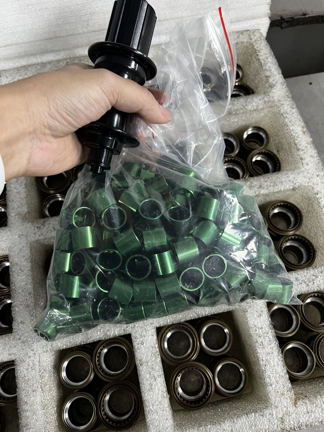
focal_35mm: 26
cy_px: 216
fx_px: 324
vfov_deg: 67.3
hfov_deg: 53.1
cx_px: 162
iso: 100
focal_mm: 5.7
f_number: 1.5
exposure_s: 1/50
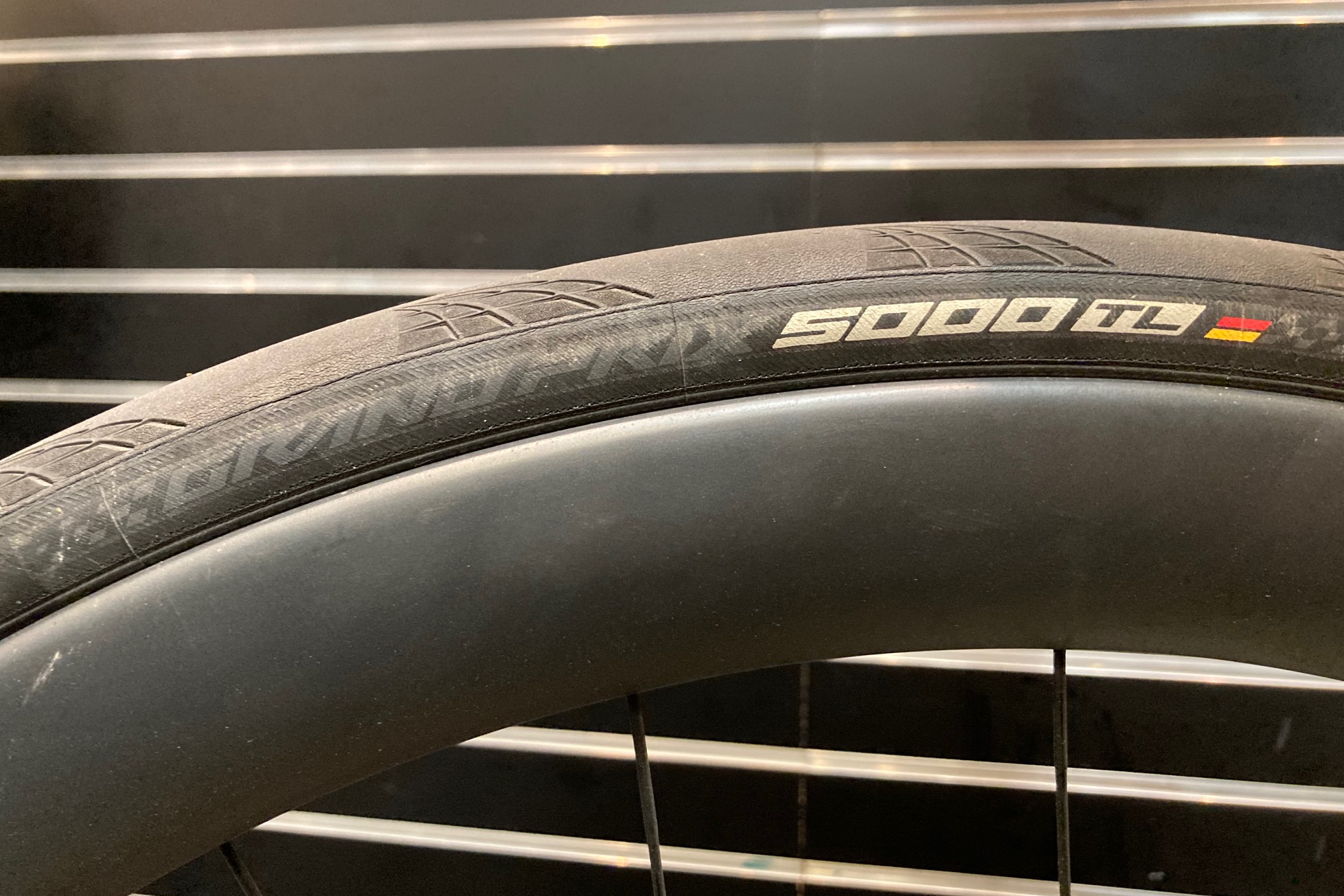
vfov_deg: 43.6
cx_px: 668
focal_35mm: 30
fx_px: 1120
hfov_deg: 61.9
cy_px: 450
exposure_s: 1/25
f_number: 1.8
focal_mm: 3.99
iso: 320
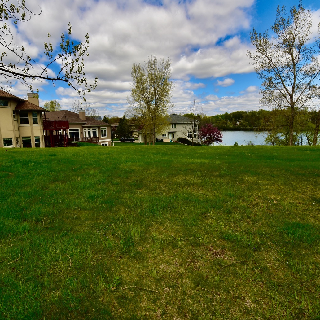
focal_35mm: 20
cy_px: 164
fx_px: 209
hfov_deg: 74.3
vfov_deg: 74.8
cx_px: 135
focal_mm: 10
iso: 100
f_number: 10
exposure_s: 1/200
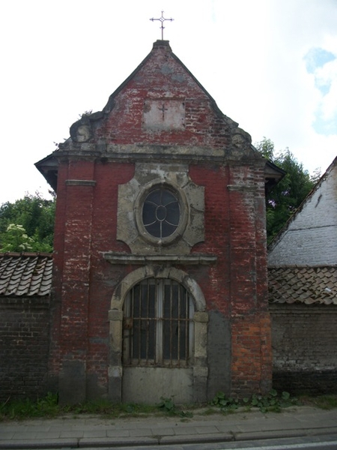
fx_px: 415
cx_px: 168
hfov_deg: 44.2
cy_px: 225
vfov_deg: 56.8
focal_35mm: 32
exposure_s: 1/800
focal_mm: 5.7
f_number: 2.9
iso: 80
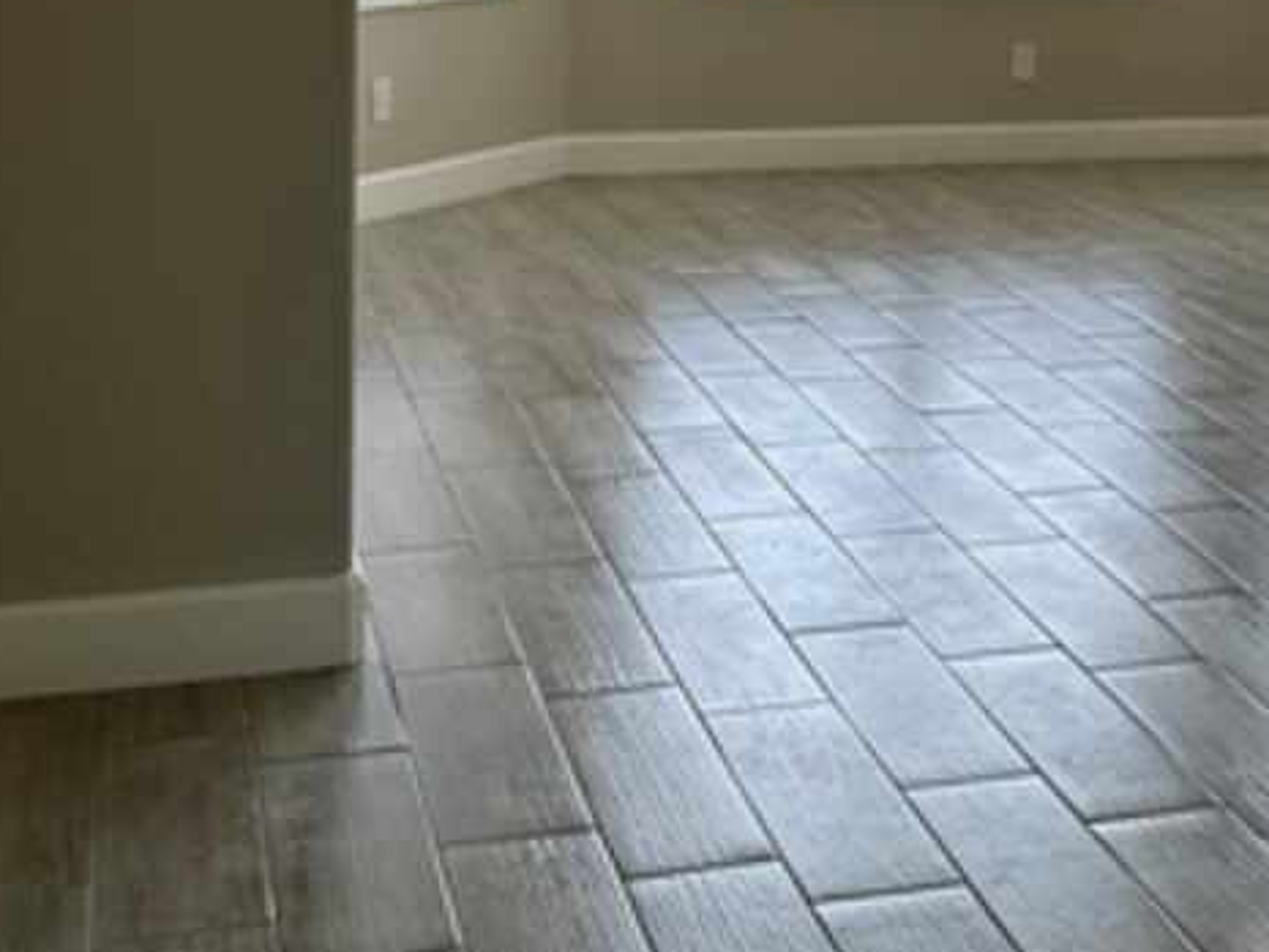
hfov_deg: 28.9
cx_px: 963
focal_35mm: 66
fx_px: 2420
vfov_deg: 21.4
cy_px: -33
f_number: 1.78
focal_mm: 6.86
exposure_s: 1/204
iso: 64
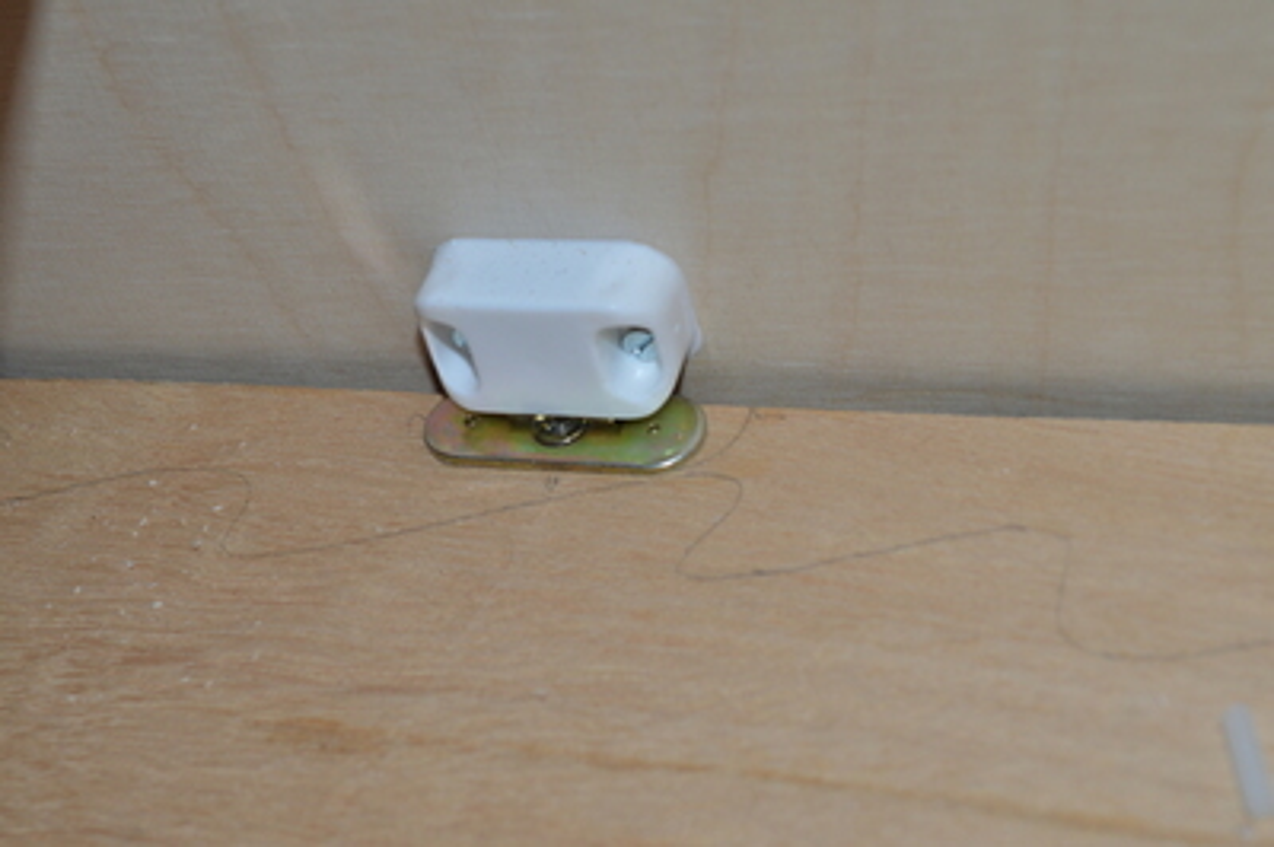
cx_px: 637
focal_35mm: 68
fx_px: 2387
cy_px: 424
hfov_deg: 29.9
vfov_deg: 20.1
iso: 100
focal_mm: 45
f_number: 8
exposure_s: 1/60
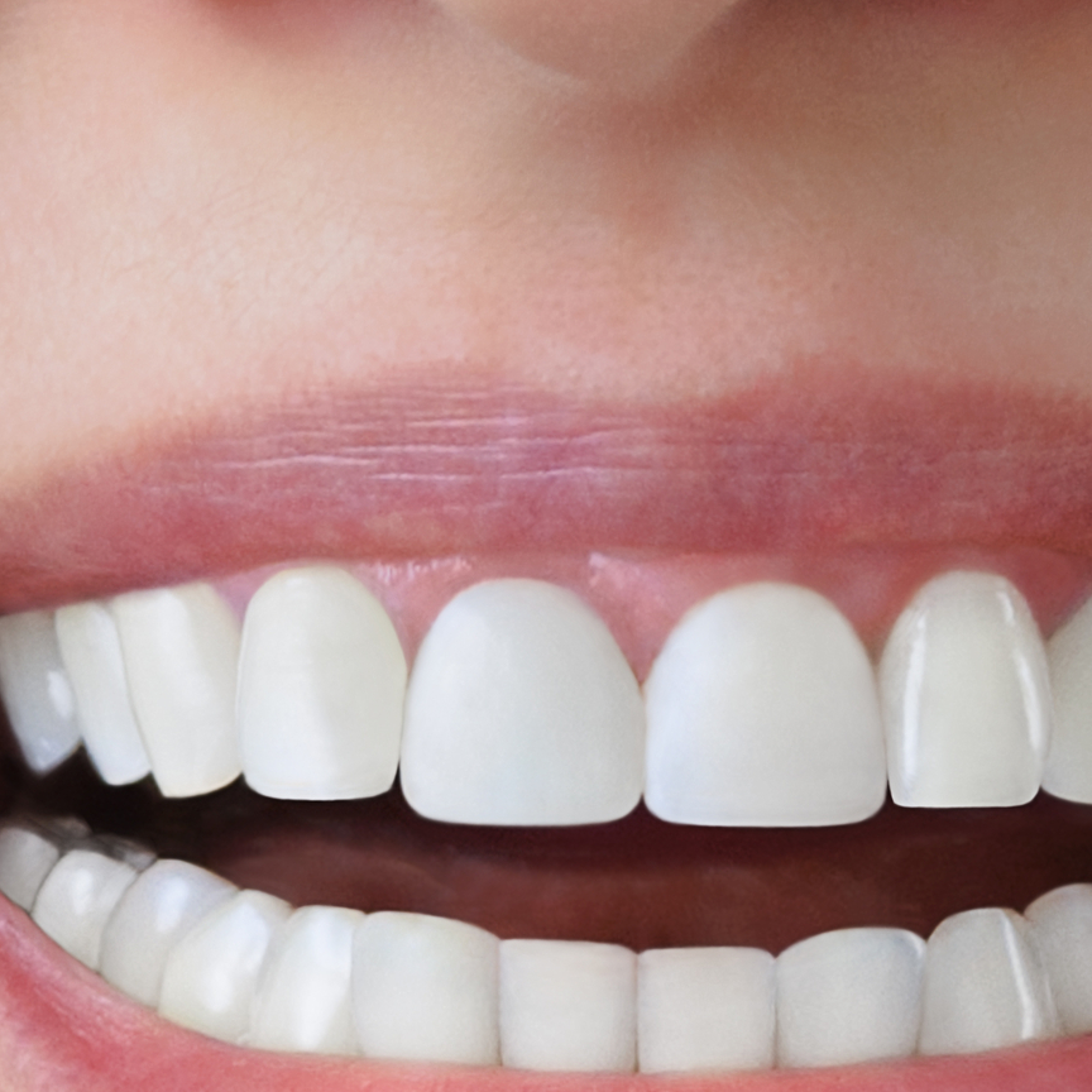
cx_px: 634
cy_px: 626
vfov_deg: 5.9
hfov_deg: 5.9
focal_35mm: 295
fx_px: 10529
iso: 200
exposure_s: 1/125
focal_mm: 100
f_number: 5.6
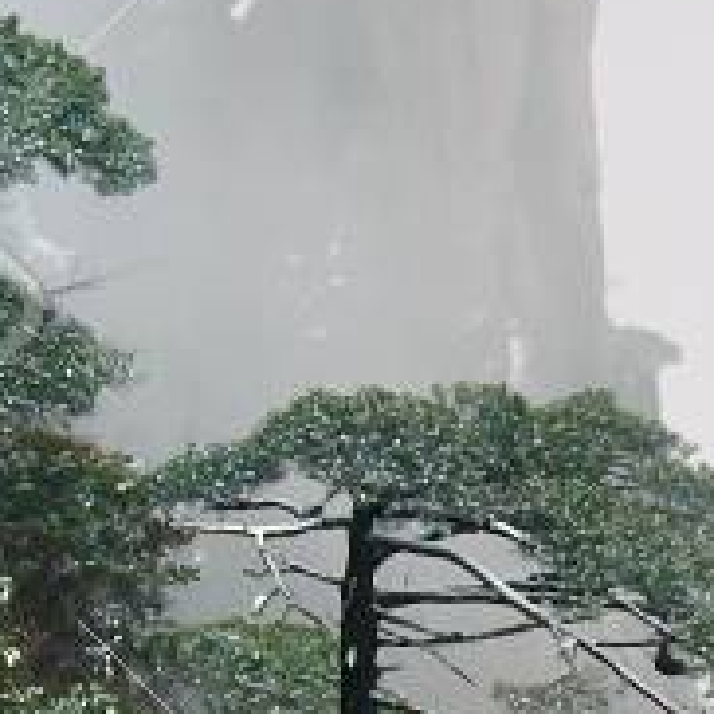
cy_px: 1047
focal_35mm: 274
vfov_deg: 6.3
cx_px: 1122
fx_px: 6394
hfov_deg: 6.3
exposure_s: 1/400
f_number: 7.1
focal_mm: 30
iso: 250
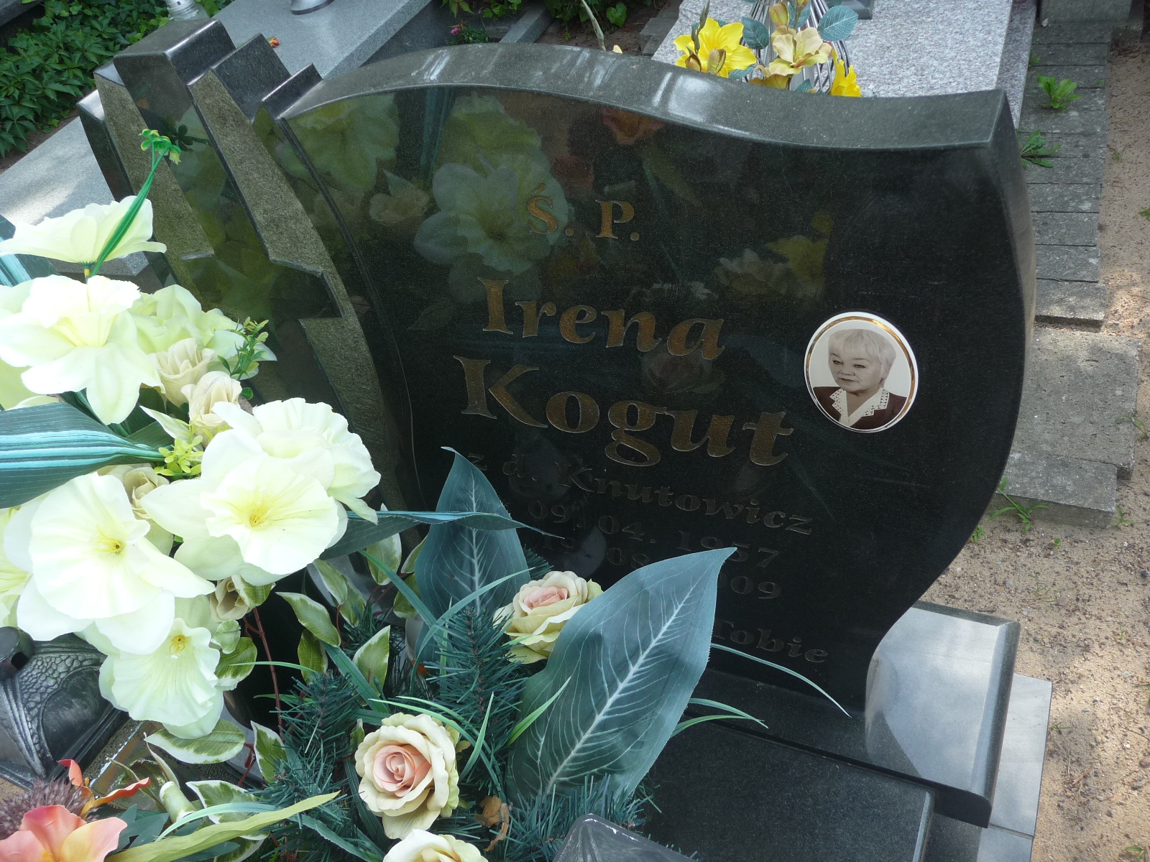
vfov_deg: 49.7
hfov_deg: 63.4
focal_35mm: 28
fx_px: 930
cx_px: 575
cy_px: 431
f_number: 3.3
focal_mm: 4.7
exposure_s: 1/125
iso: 100
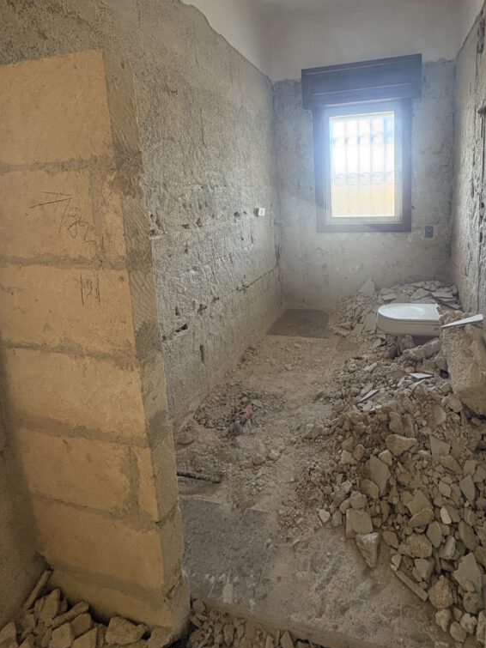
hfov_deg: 67.7
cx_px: 301
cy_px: 240
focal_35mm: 19
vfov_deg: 83.0
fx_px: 356
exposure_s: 1/60
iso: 250
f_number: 2.2
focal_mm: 2.22
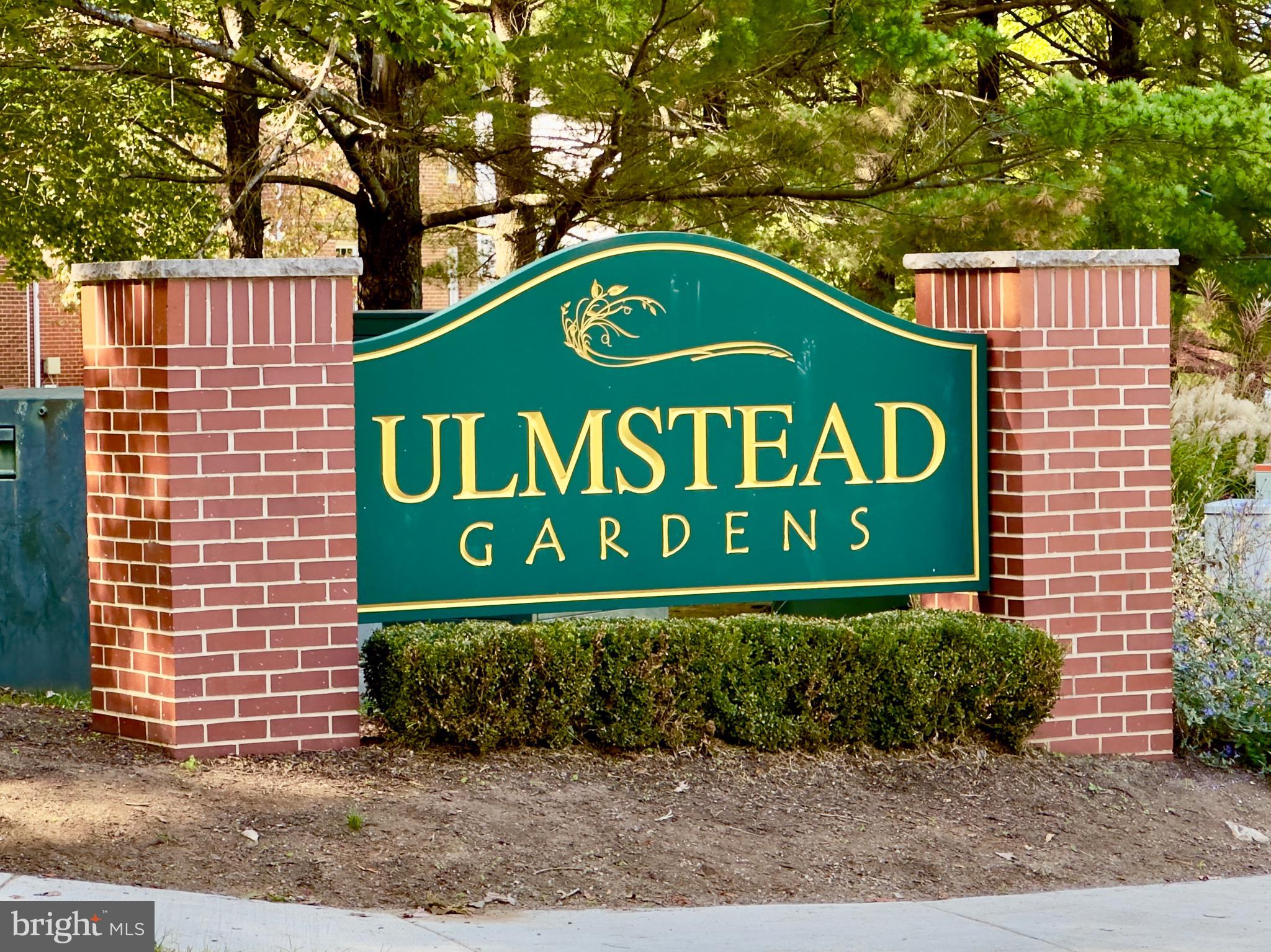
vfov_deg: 19.1
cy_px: 476
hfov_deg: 25.3
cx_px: 636
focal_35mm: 77
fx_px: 2827
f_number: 2.8
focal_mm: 9
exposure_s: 1/99
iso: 80
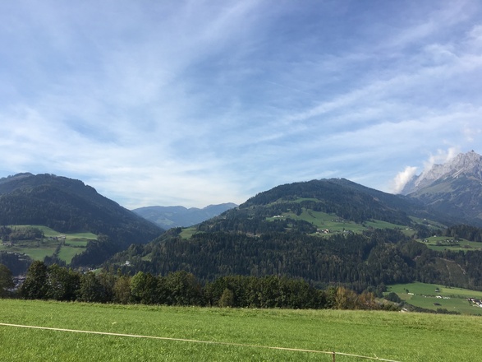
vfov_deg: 48.2
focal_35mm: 29
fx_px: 404
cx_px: 241
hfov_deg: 61.7
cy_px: 181
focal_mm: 4.15
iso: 25
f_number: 2.2
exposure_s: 1/1538
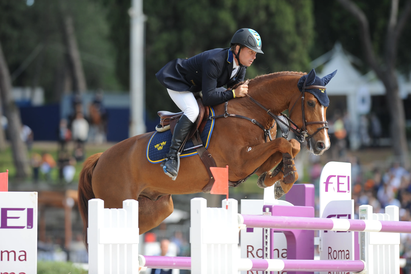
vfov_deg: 4.6
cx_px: 206
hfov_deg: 6.9
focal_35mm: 300
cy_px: 137
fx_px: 3423
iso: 400
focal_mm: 300
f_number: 4.5
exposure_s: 1/1000
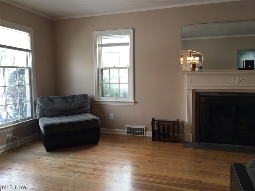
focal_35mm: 29
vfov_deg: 48.2
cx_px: 128
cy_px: 96
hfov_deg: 61.7
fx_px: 214
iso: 40
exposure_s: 1/60
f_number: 2.2
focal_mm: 4.15
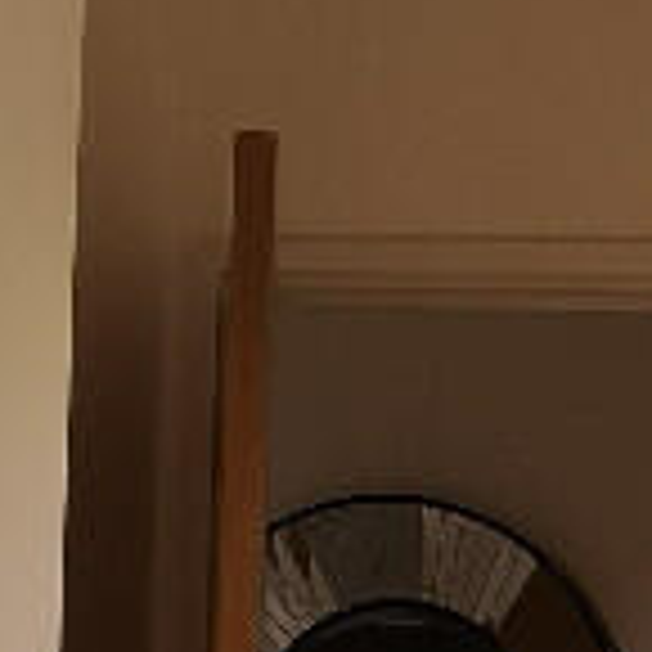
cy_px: 1187
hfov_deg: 10.2
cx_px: 818
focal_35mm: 168
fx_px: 3580
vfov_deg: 9.8
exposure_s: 1/60
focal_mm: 5.58
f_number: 1.8
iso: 160
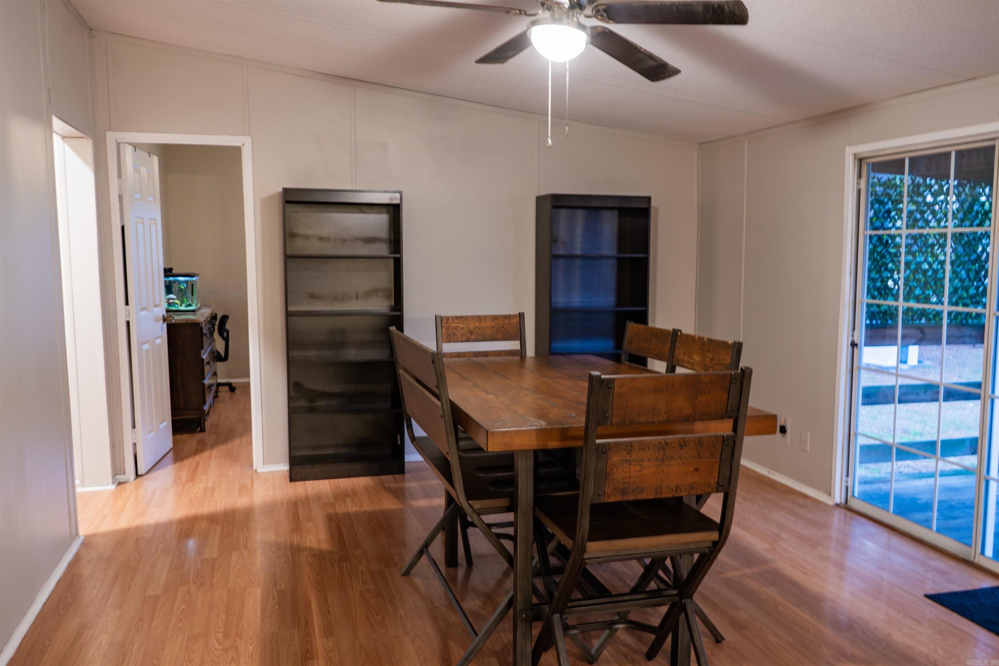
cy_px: 333
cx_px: 500
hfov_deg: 65.5
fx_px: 777
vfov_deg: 46.4
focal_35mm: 28
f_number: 6.3
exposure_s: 1/2
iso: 800
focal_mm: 28
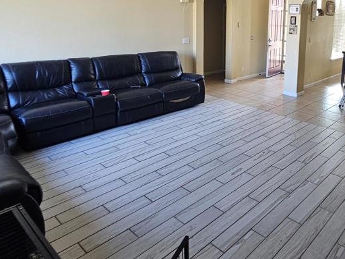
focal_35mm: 26
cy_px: 65
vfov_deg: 50.8
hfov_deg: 62.6
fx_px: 259
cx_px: 268
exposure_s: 1/60
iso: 250
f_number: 2.2
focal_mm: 2.2
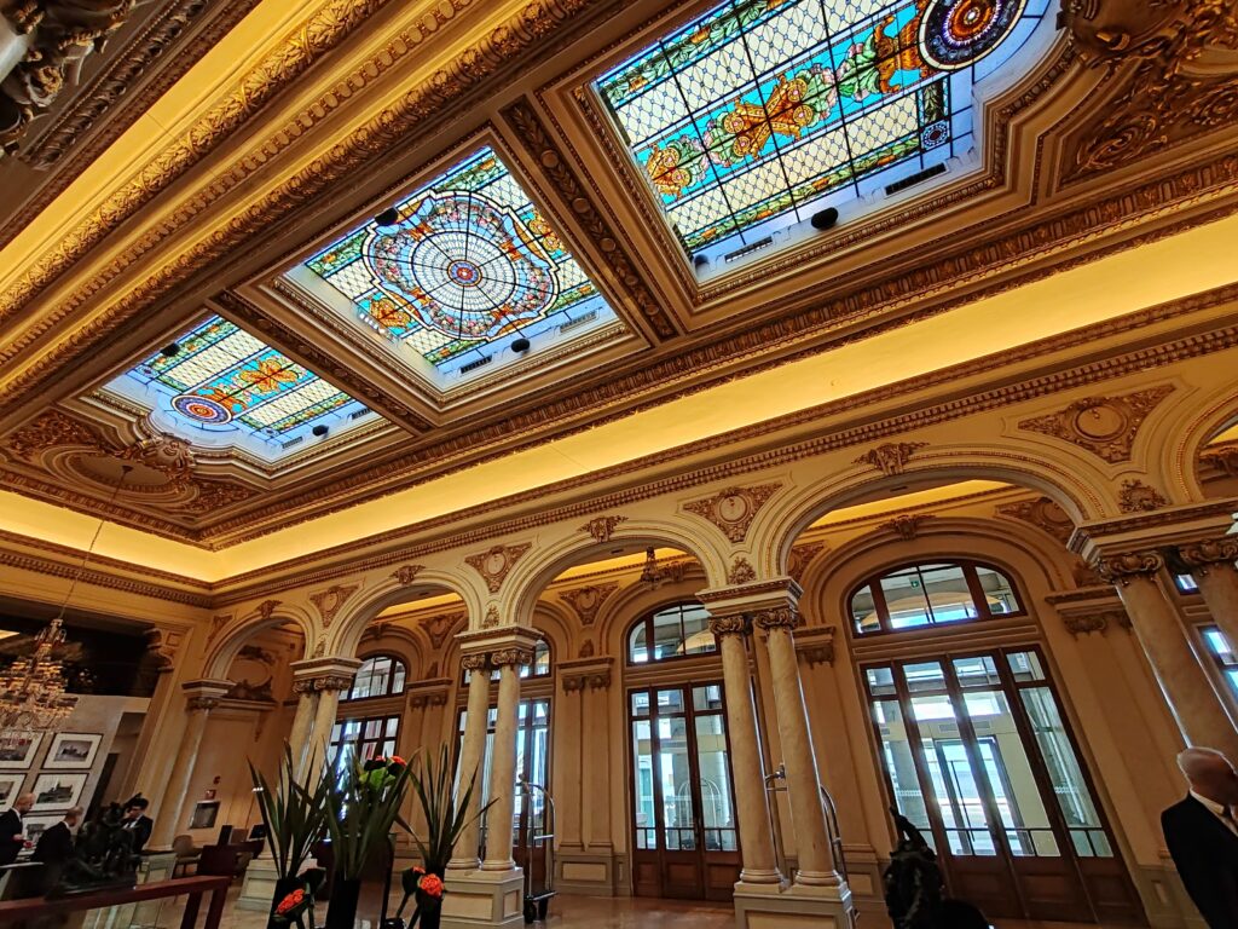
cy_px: 464
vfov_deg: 78.1
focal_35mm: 16
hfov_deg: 94.5
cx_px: 619
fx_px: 572
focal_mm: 1.96
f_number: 2.2
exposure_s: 1/50
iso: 80
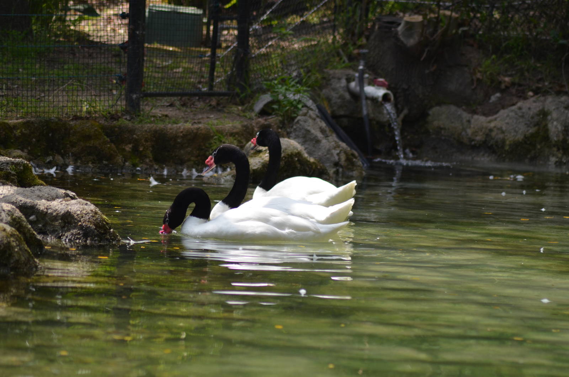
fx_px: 4377
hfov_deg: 7.4
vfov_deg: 4.9
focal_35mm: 278
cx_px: 284
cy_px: 188
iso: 400
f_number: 4.5
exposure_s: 1/1250
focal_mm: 185
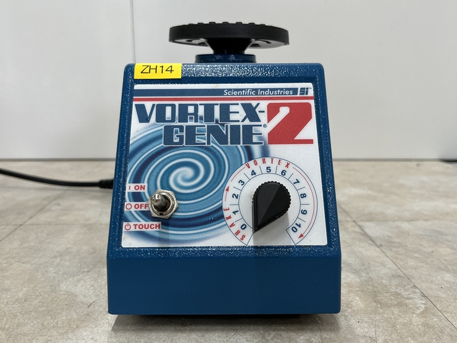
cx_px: 228
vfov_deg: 53.1
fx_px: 343
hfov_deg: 67.3
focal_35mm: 26
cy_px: 172
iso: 100
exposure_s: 1/120
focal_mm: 5.1
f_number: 1.6
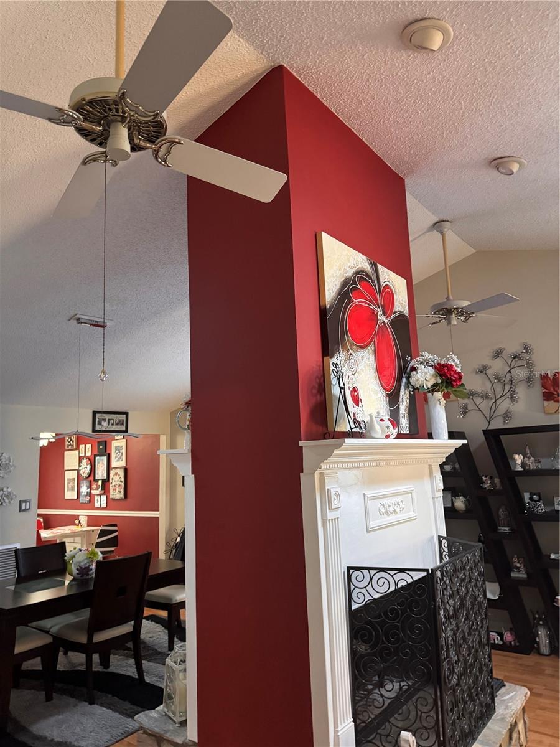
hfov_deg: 56.8
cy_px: 374
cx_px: 280
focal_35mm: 24
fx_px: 518
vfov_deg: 71.6
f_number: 1.78
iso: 800
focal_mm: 6.76
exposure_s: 1/45
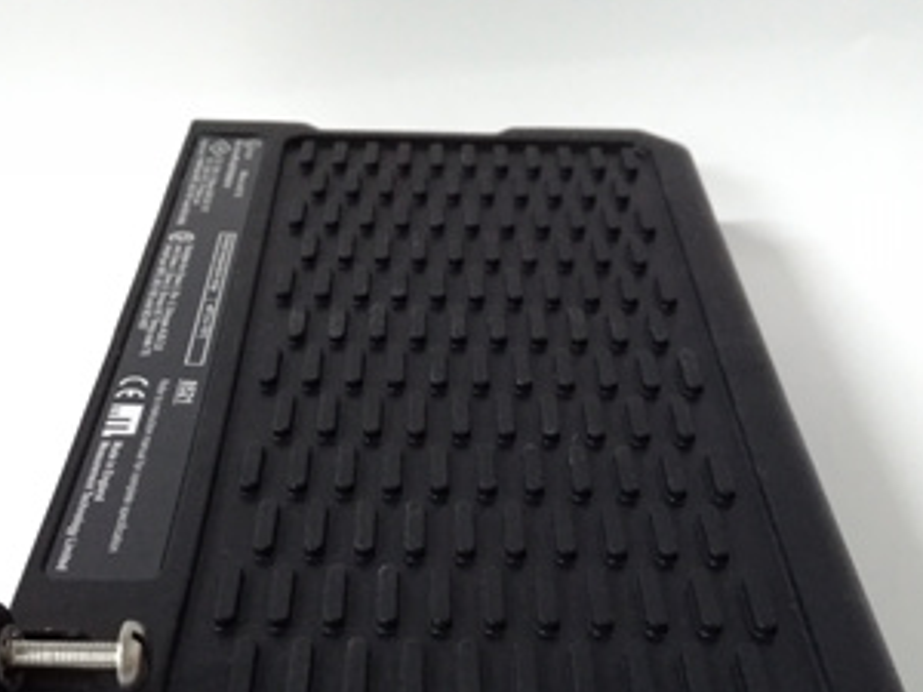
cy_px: 555
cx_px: 431
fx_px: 1200
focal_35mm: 45
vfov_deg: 31.3
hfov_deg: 42.1
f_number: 2
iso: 916
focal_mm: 3.79
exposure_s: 1/33
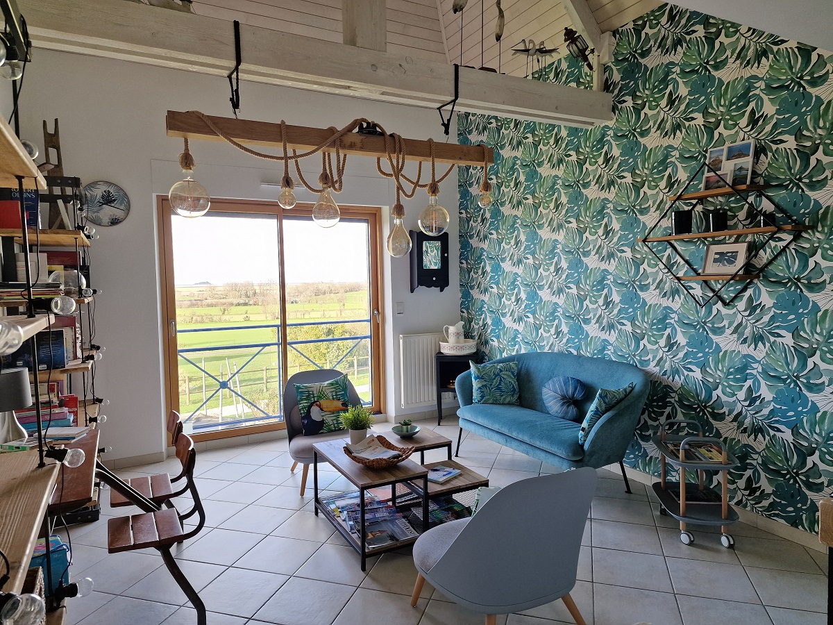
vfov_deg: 58.9
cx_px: 416
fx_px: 553
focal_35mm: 23
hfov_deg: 73.9
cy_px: 312
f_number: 1.8
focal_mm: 6.4
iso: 160
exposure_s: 1/180
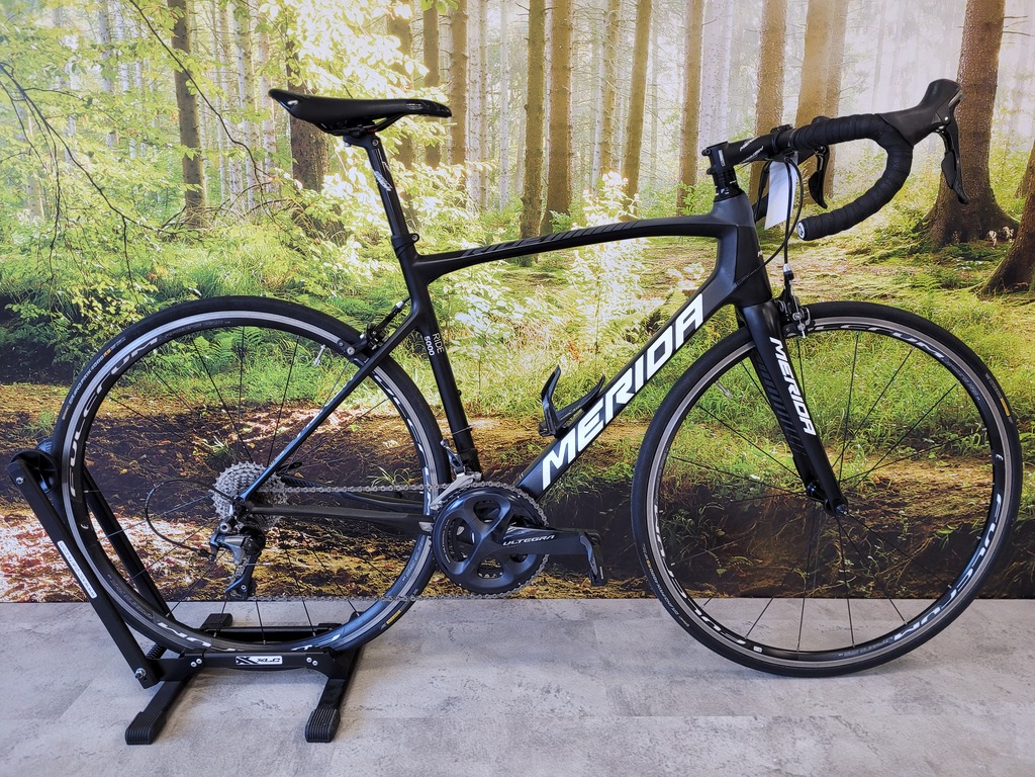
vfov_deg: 53.1
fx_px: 777
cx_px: 518
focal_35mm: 26
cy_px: 388
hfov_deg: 67.3
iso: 160
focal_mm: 5.4
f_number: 1.8
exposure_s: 1/100
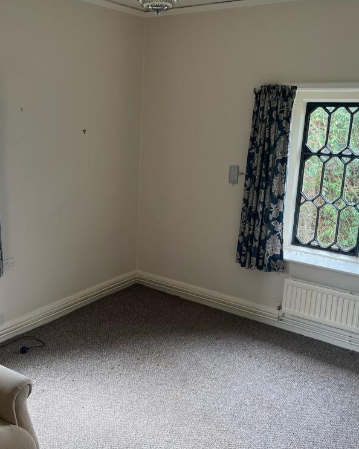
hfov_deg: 41.8
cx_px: 128
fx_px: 465
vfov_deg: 51.5
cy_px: 218
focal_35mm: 35
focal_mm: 5.1
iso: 80
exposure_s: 1/121
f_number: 1.6
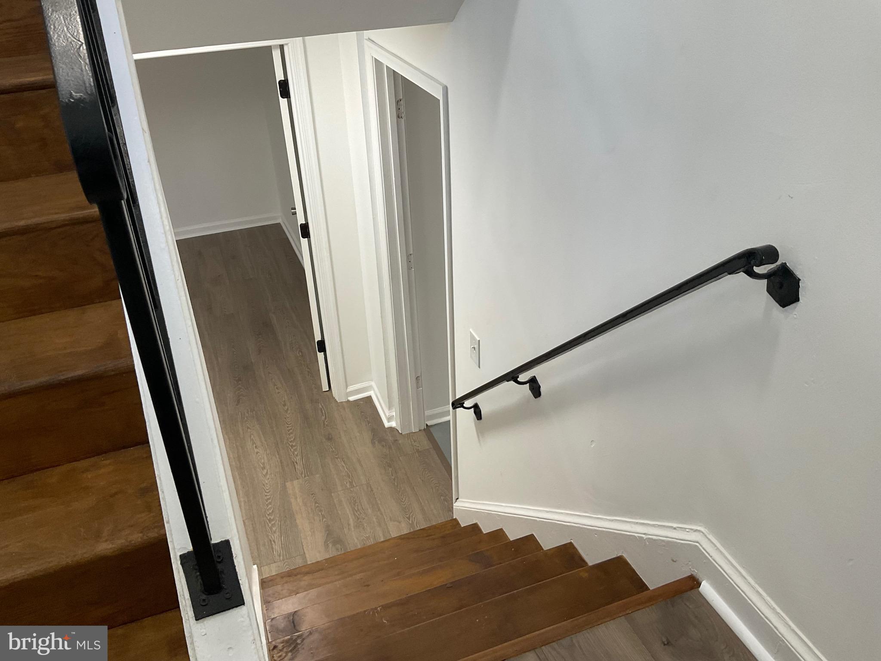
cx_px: 440
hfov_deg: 61.7
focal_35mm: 29
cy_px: 330
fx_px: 738
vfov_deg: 48.2
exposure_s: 1/60
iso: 64
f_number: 1.8
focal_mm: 3
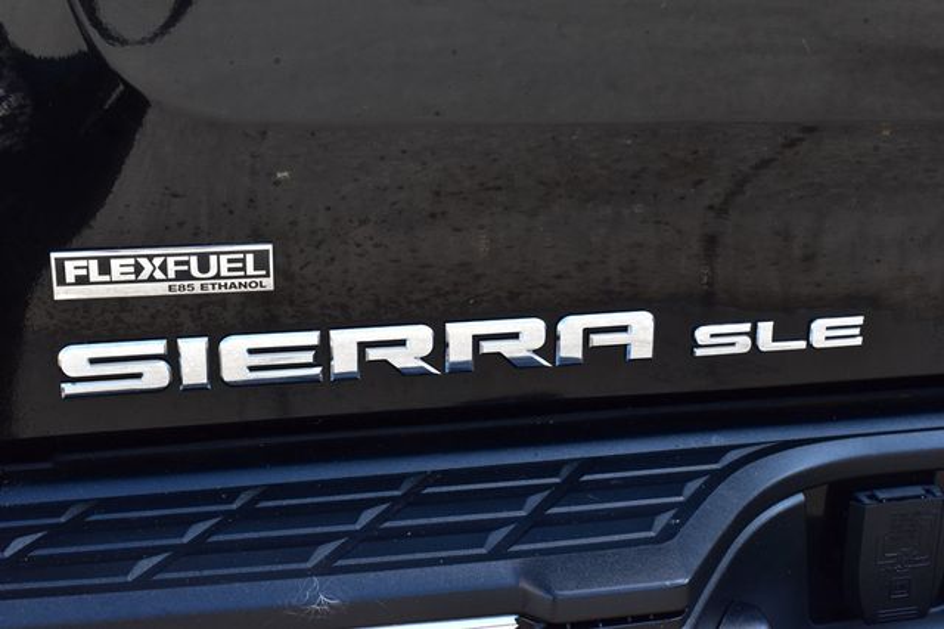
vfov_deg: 25.7
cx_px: 472
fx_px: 1376
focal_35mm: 52
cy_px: 314
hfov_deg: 37.9
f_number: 9
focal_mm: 35
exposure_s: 1/125
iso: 400
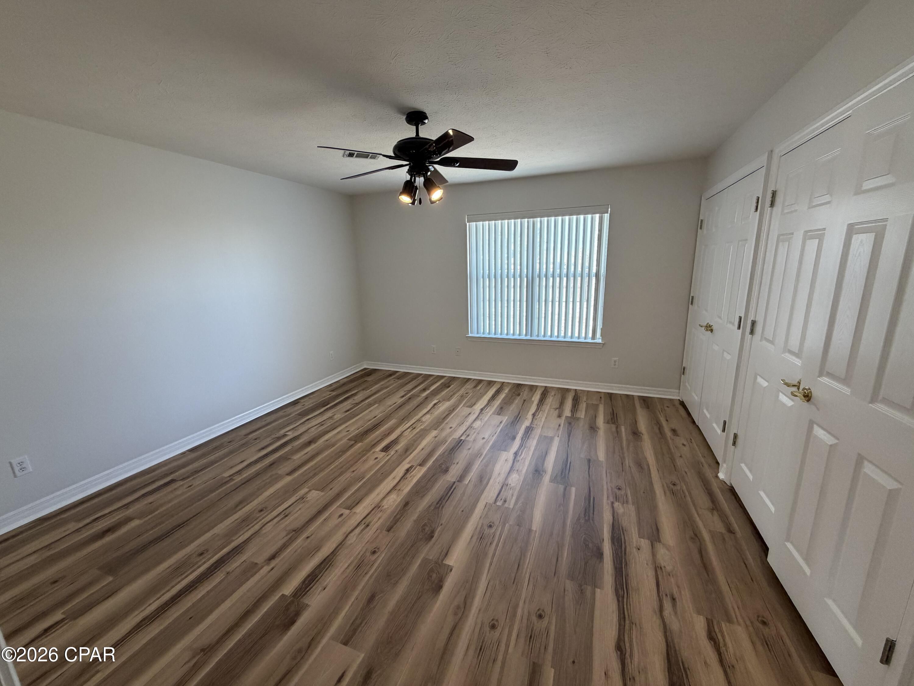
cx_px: 457
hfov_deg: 102.1
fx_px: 370
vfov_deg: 85.7
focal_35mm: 14
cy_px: 343
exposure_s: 1/120
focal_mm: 2.22
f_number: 2.2
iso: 250
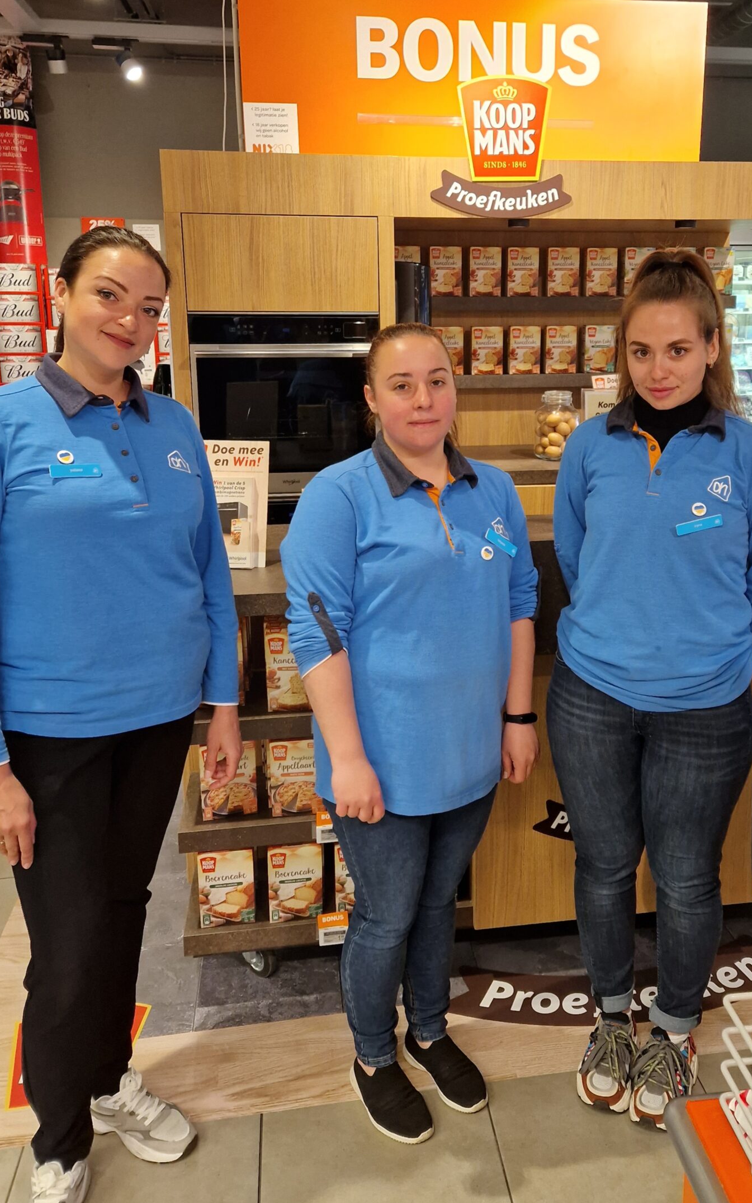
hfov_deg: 42.9
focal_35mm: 29
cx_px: 461
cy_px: 546
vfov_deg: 64.5
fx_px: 951
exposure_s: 1/100
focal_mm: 5.4
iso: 200
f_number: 1.8
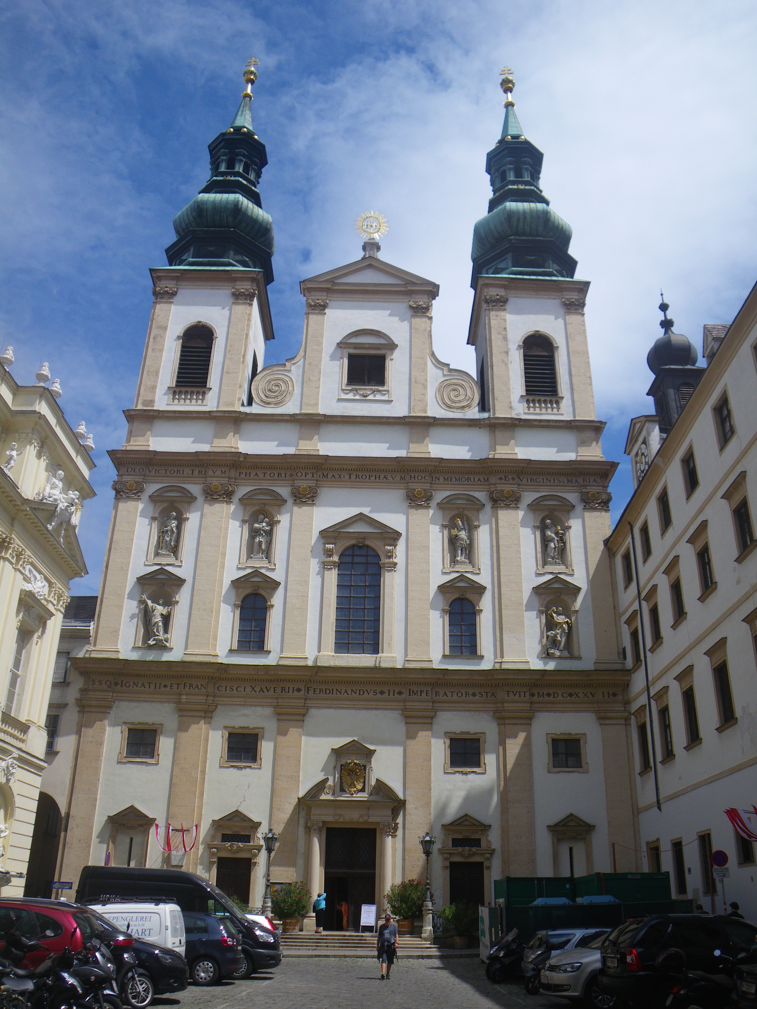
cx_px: 389
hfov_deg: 48.2
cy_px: 494
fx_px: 845
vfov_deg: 61.7
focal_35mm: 29
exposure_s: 1/640
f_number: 4.2
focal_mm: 5
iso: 50
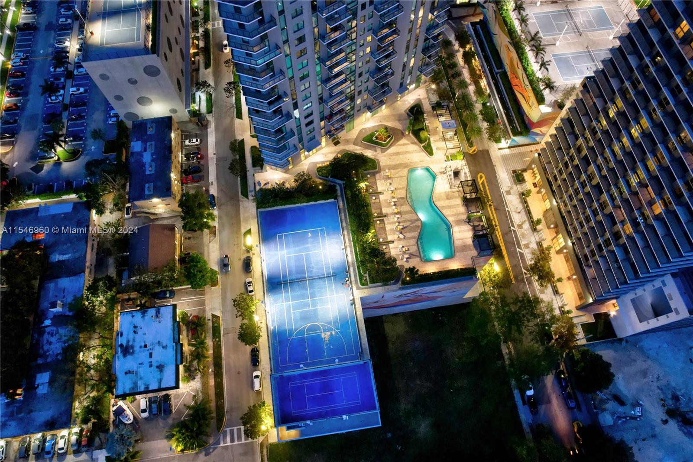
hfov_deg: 78.6
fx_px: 423
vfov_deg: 57.2
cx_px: 346
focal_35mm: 22
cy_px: 231
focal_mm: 8.4
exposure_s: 1/13
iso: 530
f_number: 2.8
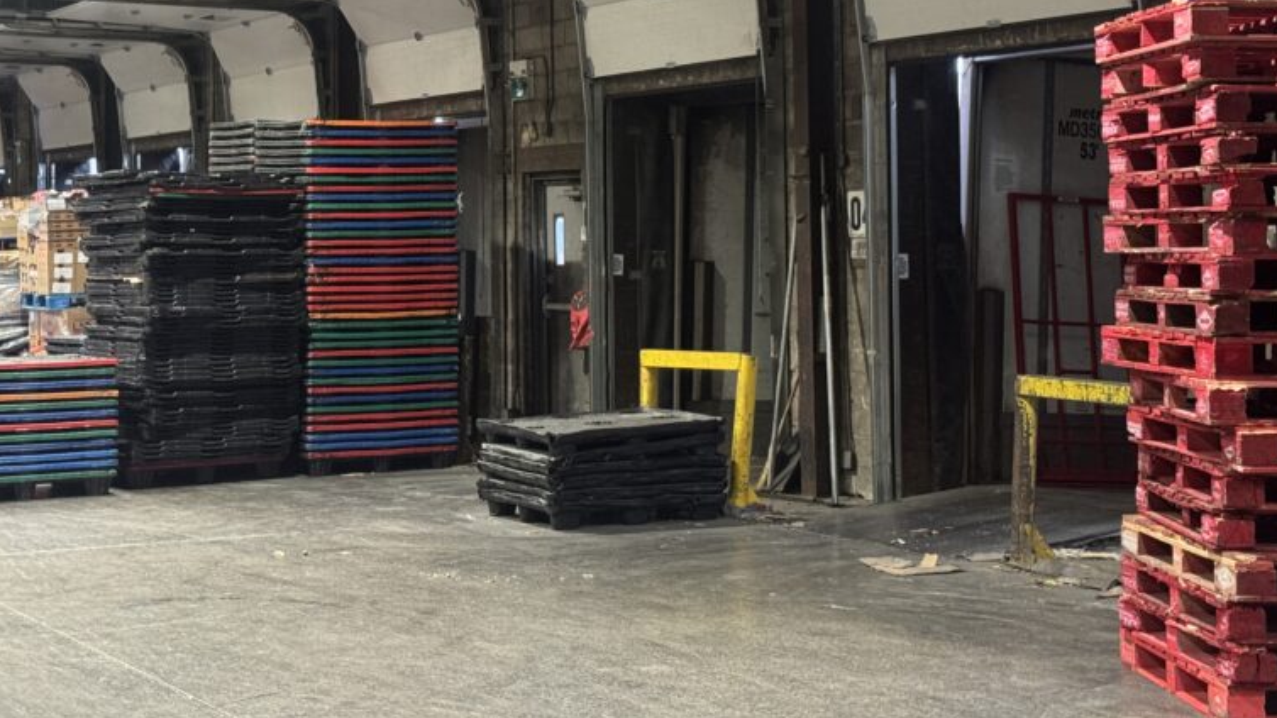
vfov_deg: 16.8
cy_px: 102
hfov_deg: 29.7
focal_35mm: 71
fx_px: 2404
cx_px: 511
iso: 250
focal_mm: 6.76
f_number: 1.78
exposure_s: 1/60
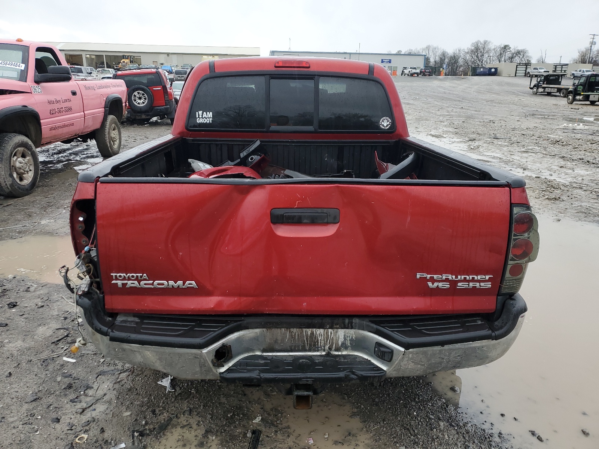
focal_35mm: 26
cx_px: 300
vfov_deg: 53.1
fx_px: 450
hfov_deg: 67.3
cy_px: 224
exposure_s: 1/120
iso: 56
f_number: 1.5
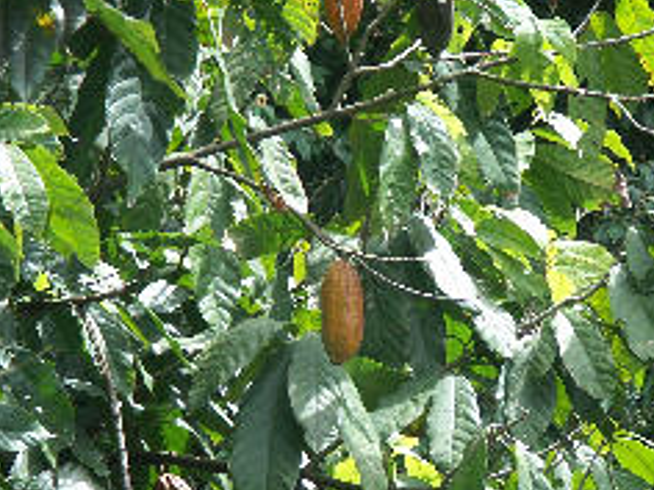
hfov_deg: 4.4
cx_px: 306
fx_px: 8502
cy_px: 318
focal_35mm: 450
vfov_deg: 3.3
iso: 100
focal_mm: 50.48
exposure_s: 1/250
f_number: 5
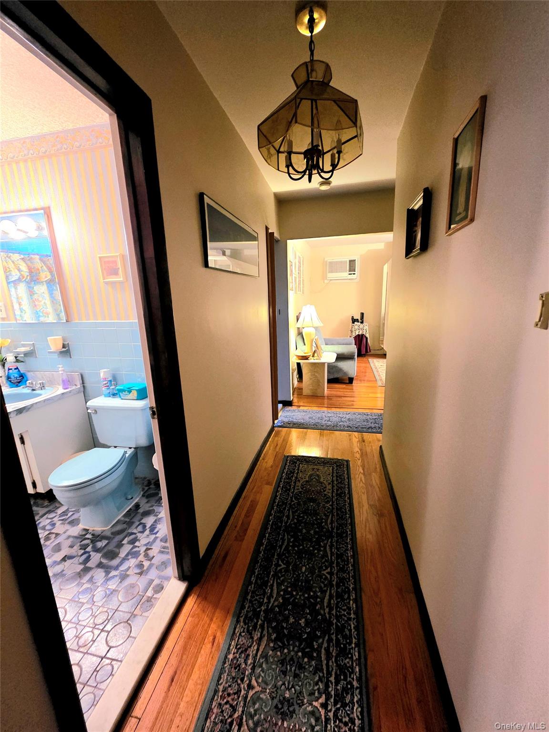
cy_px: 366
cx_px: 274
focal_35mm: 13
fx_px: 275
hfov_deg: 89.9
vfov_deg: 106.2
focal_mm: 2.2
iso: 1000
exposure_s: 1/60.2
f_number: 1.9
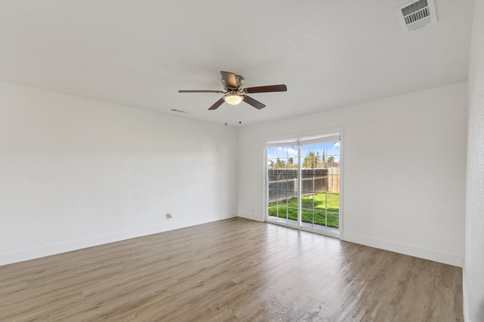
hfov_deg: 100.4
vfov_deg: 77.3
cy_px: 161
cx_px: 242
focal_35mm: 15
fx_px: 202
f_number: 9
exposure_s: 1/15
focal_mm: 10
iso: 100
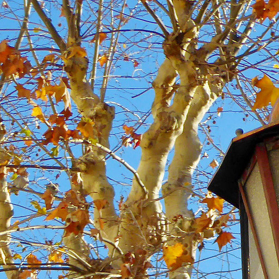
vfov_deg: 7.8
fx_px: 2006
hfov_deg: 8.0
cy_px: 402
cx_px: 191
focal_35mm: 220
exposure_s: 1/400
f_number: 4.3
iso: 80
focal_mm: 10.9
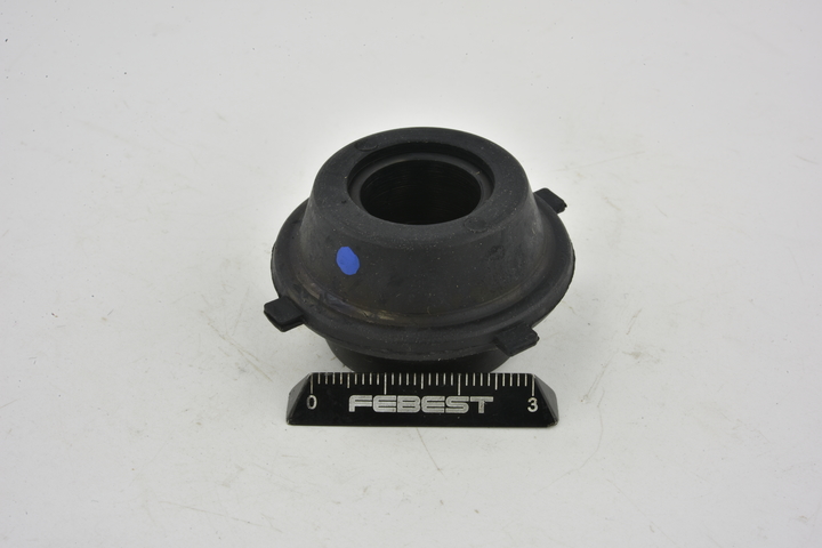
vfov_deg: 22.6
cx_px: 411
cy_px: 274
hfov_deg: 33.4
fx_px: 1370
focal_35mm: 60
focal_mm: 60
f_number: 36
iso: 64
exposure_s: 1/2.5
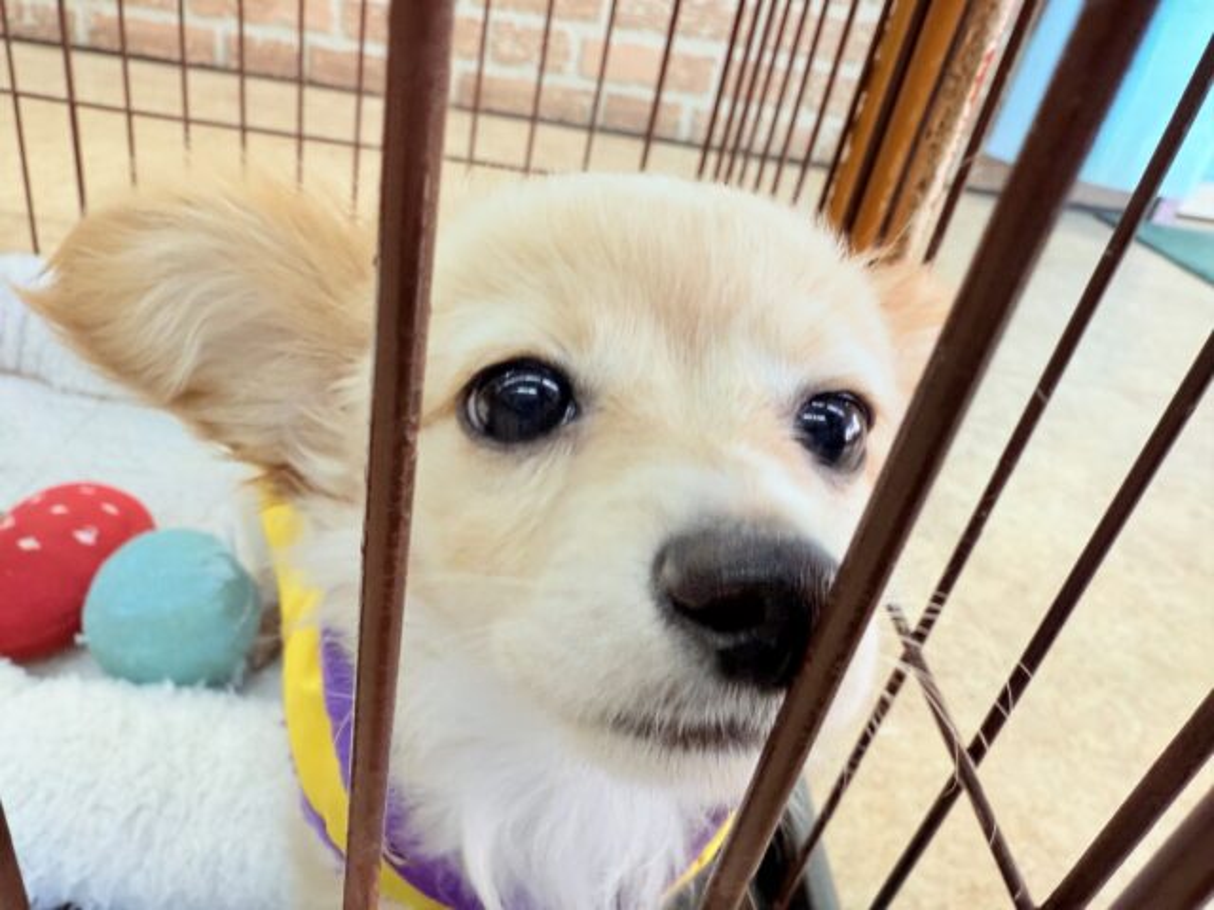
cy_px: 455
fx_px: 842
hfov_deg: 71.6
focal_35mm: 24
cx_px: 607
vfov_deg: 56.8
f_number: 2.2
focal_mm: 2.22
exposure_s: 1/100
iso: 160
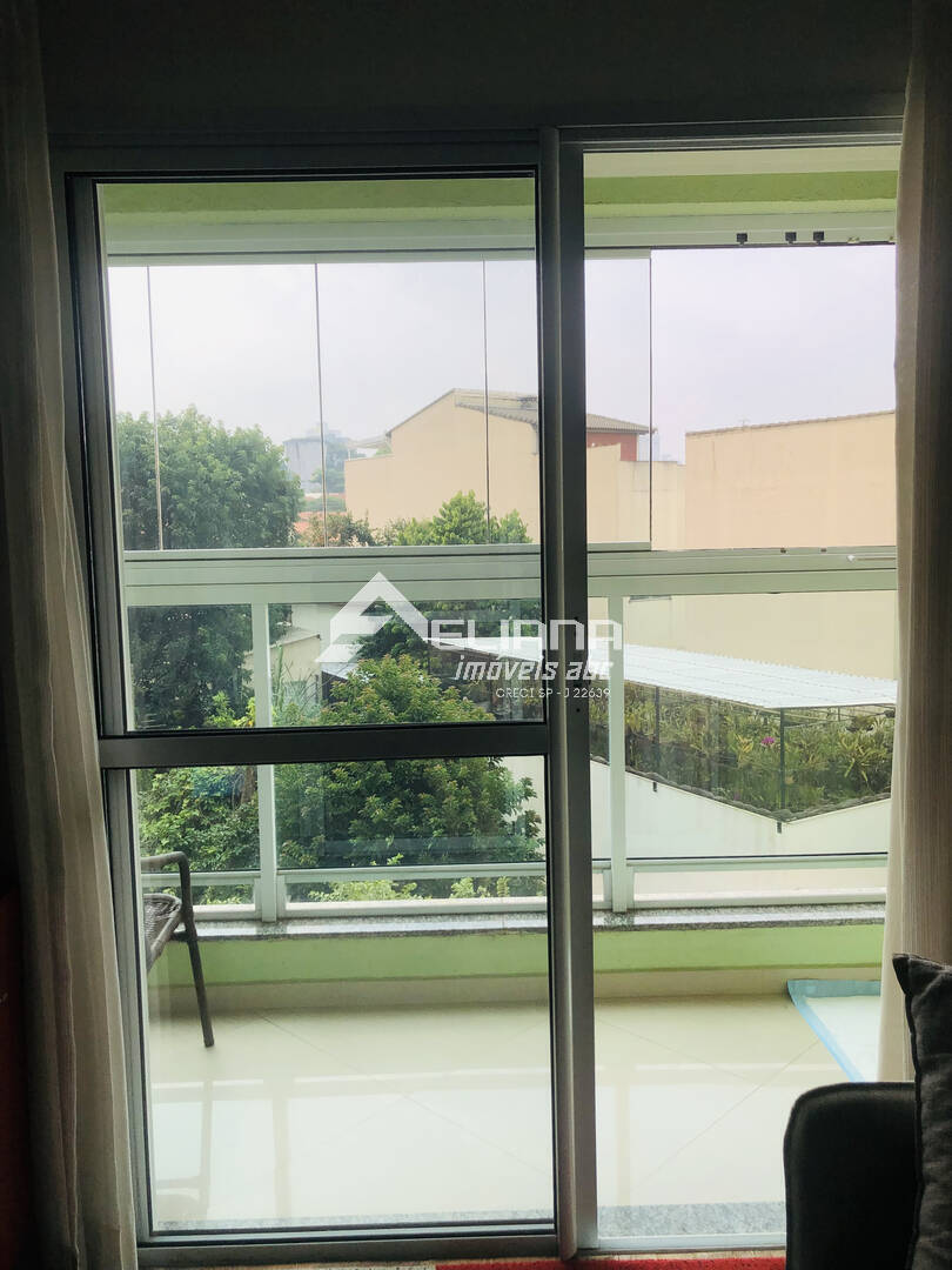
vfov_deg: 63.4
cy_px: 635
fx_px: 1027
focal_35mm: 28
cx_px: 476
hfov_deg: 49.7
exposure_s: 1/1021
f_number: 1.8
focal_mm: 4
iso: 20
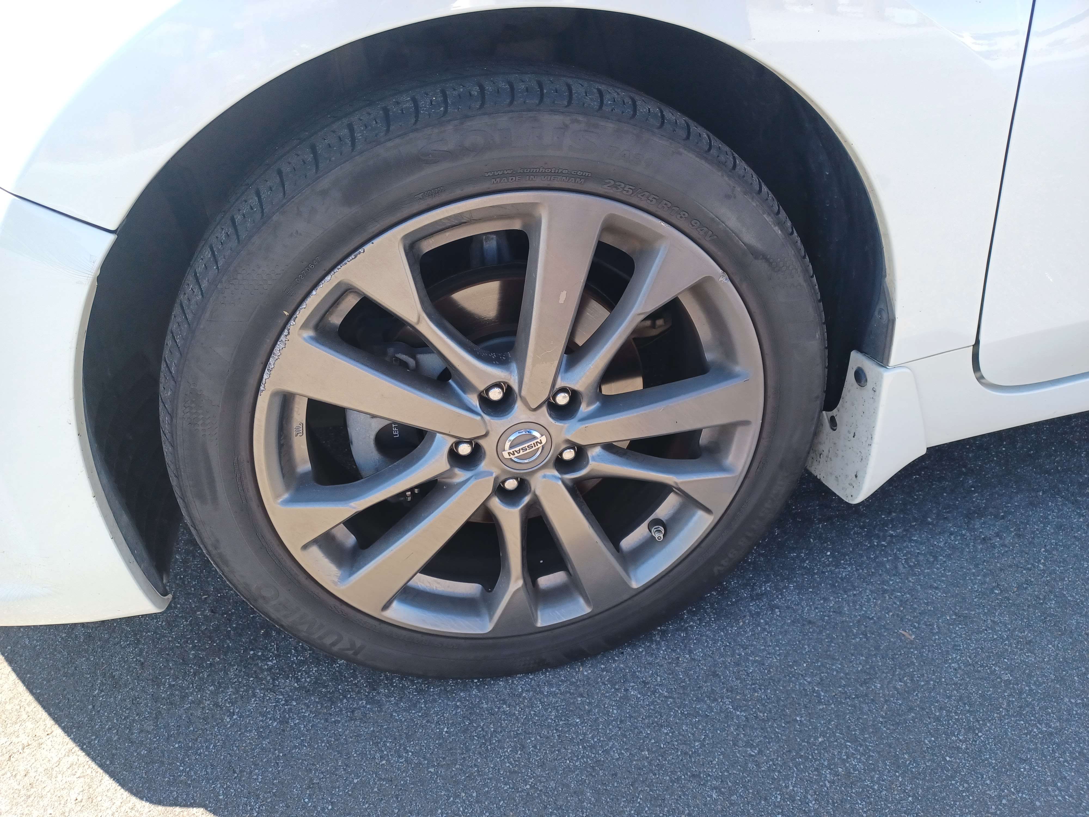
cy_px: 408
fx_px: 786
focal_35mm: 25
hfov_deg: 69.4
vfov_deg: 54.9
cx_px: 544
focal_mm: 4.6
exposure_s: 1/100
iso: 40
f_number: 1.8
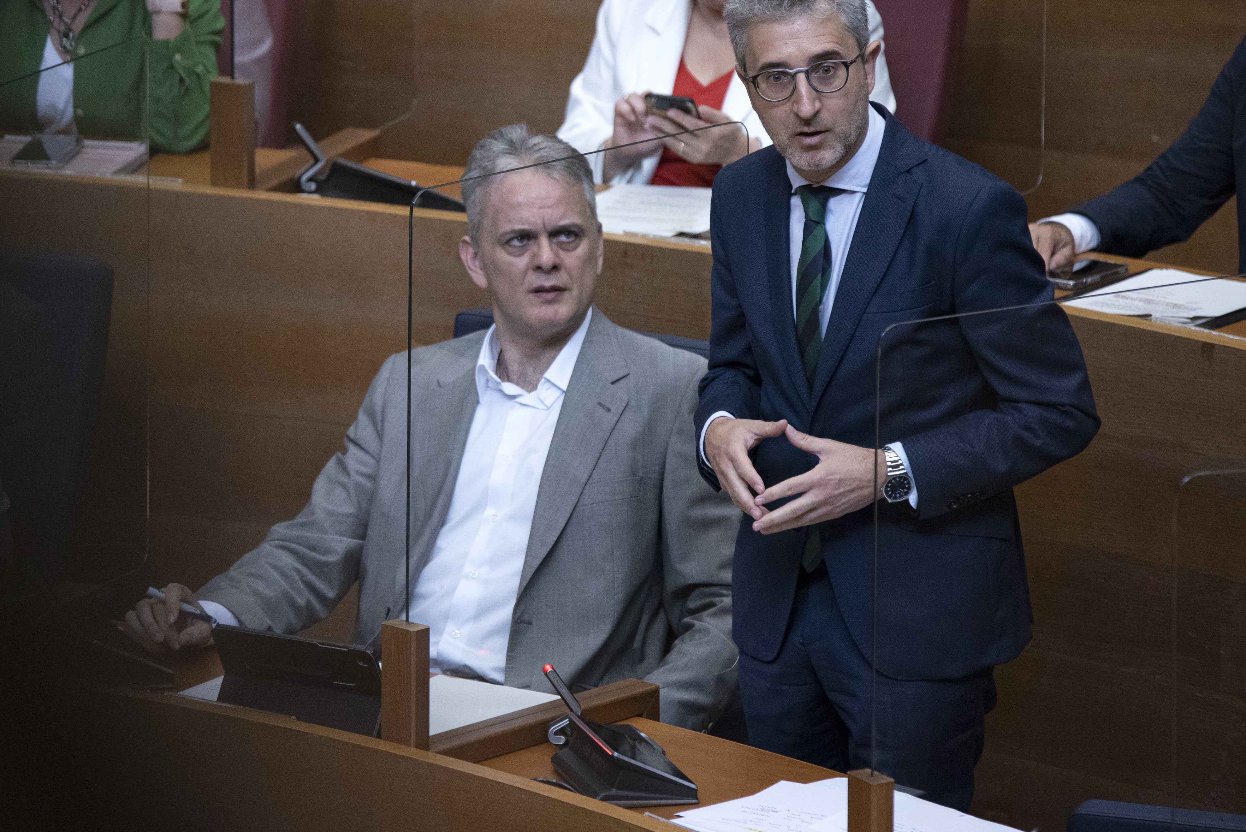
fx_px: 11080
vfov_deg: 4.3
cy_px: 310
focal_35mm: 320
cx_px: 509
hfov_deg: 6.4
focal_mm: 210
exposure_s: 1/640
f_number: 4
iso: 1600
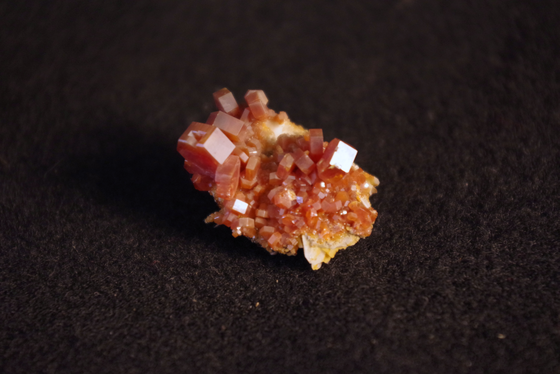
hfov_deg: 24.8
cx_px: 280
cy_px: 187
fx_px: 1275
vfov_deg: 16.7
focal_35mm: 82
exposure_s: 1/13
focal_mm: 55
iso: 3200
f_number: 5.6
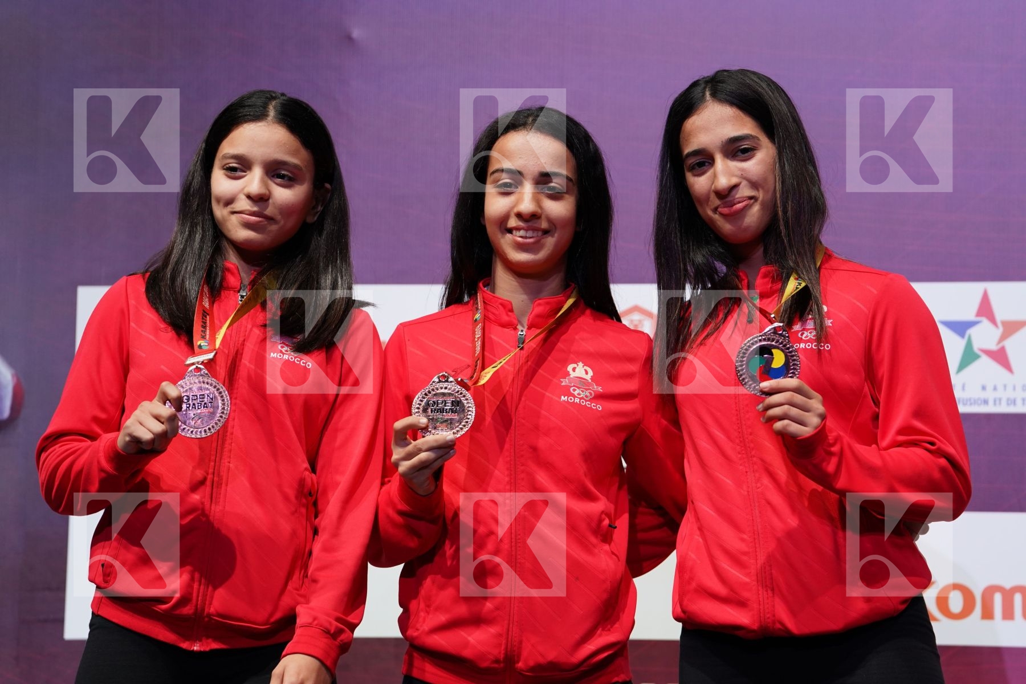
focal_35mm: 171
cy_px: 342
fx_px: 4873
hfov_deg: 12.0
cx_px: 513
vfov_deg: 8.0
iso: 1250
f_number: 3.5
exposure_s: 1/250
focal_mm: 171
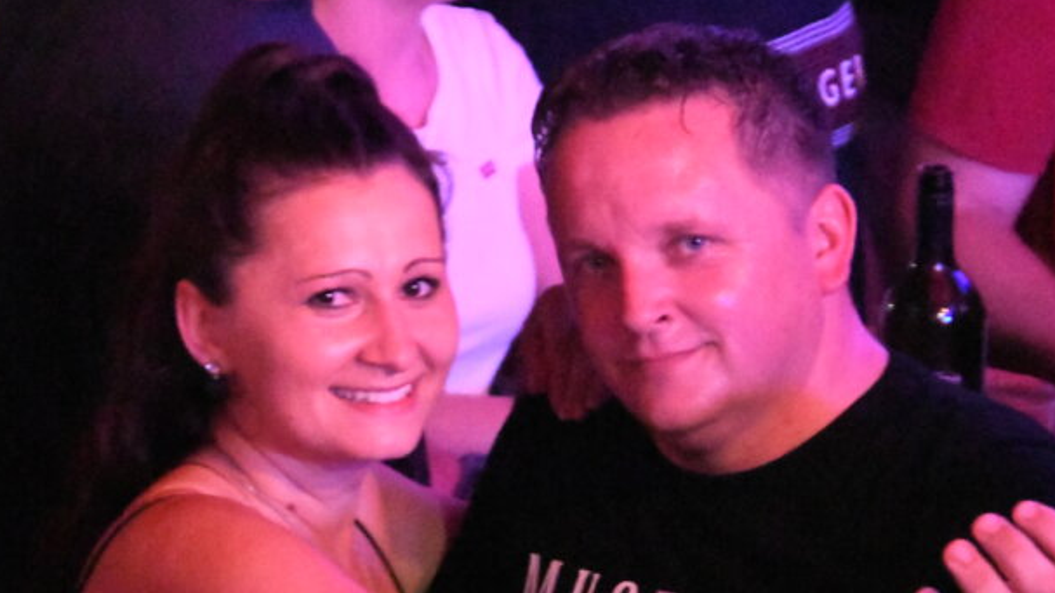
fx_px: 6376
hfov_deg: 9.5
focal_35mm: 228
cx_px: 478
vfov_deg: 5.3
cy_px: 422
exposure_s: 1/160
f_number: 5
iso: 51200
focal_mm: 86
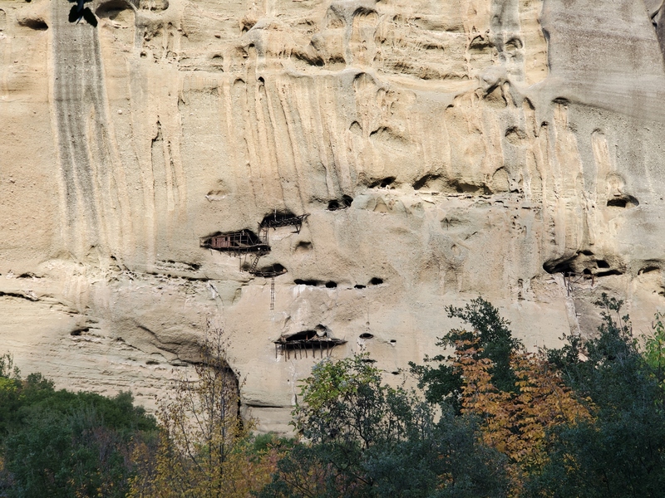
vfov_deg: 28.0
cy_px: 249
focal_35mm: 52
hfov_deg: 36.8
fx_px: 999
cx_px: 332
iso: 64
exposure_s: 1/120
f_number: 2.4
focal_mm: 6
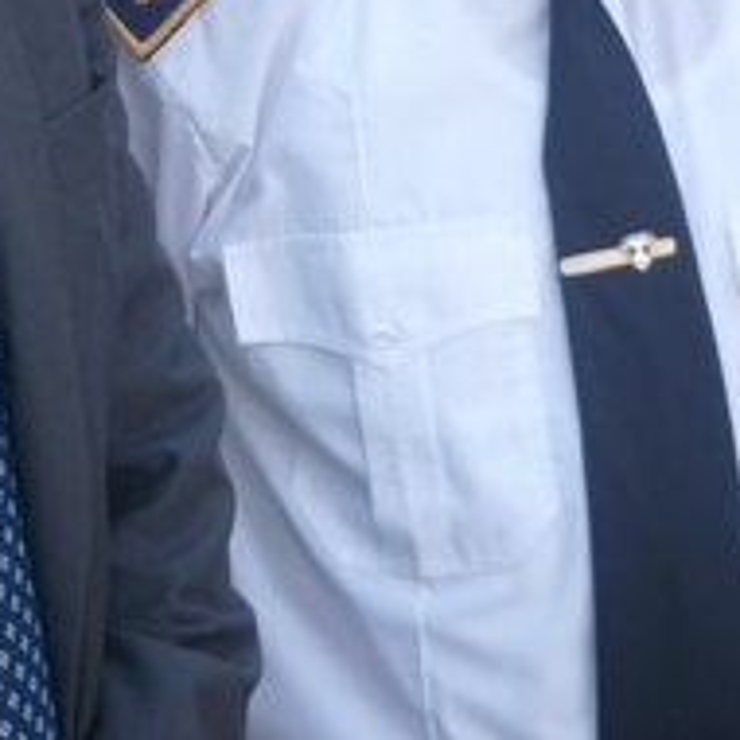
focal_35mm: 123
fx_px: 2975
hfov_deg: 14.2
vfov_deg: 13.7
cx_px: 253
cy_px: -179
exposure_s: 1/400
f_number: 2.8
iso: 80
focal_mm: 5.5
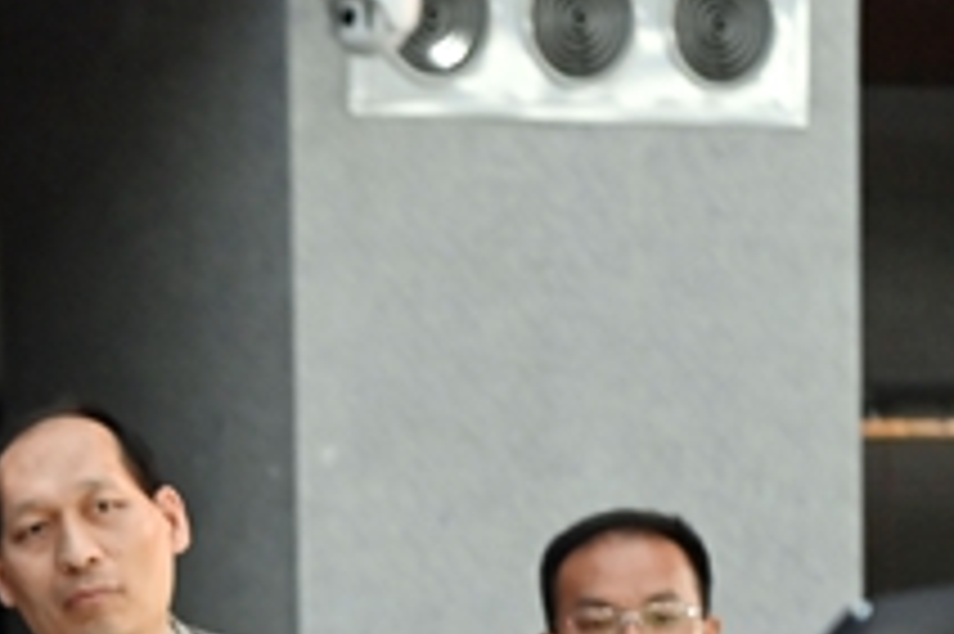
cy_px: 920
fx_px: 4395
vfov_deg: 8.1
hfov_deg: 12.0
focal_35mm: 166
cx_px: -320
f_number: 3.5
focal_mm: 55
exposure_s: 1/160
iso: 4000
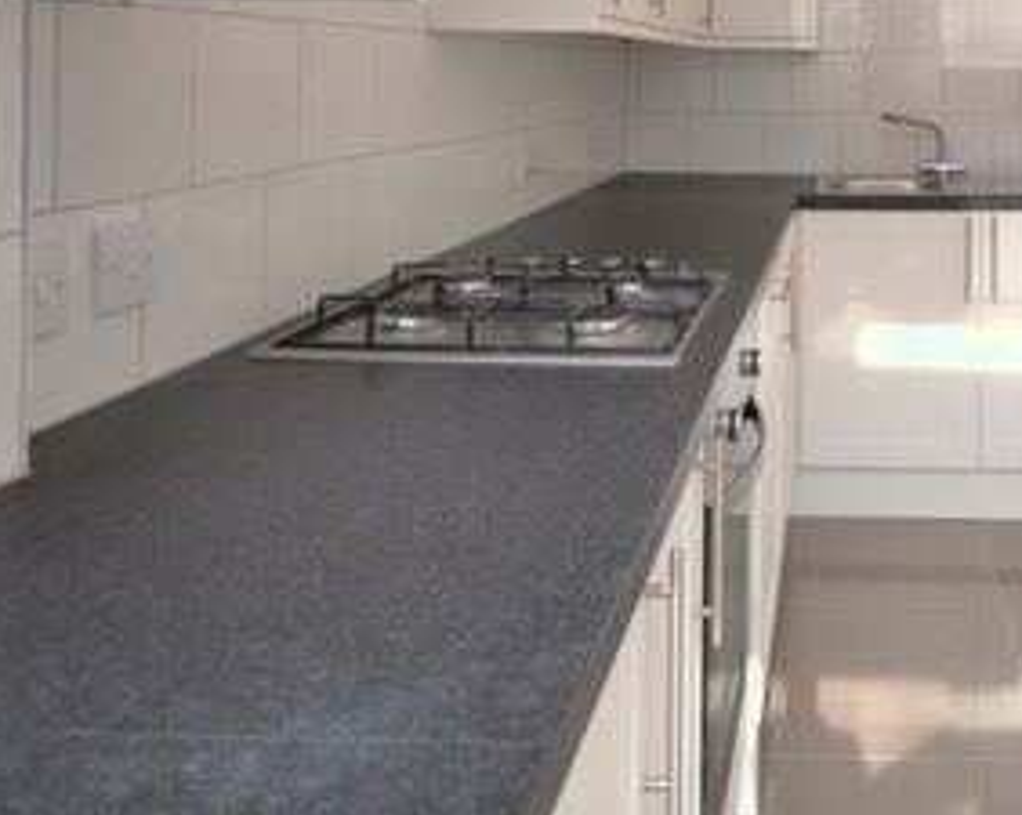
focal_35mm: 35
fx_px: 1058
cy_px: 49
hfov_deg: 48.2
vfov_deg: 38.6
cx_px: 841
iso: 160
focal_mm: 10
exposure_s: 1/125
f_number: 5.6
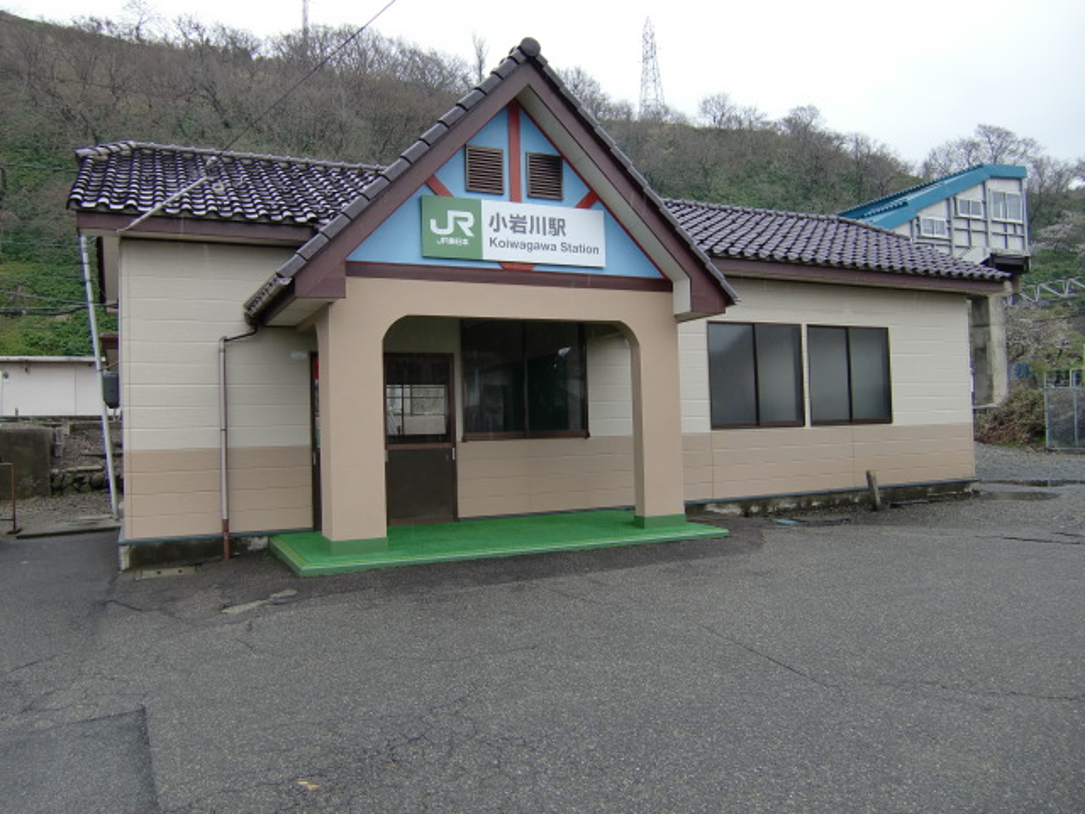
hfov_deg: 63.4
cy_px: 407
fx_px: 878
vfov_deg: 49.7
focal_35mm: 28
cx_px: 542
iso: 64
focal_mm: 4.9
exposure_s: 1/250
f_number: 2.6
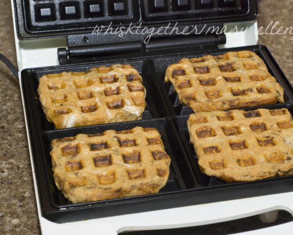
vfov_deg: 18.1
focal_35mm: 85
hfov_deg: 22.5
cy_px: 118
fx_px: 737
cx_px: 170
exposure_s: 1/60
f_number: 7.1
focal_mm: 50
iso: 500
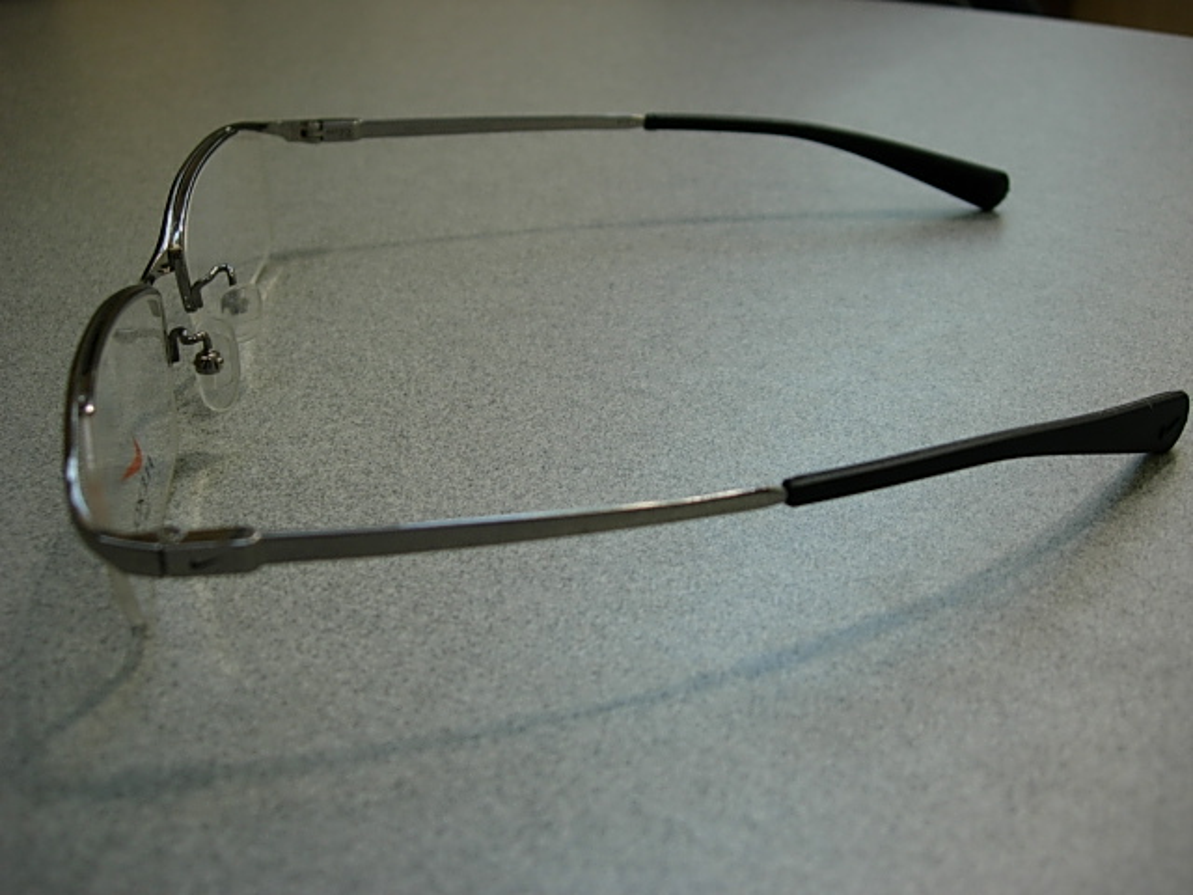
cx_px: 596
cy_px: 448
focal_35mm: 38
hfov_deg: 49.0
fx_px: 1310
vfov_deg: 37.7
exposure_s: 1/82.9
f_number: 2.8
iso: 64
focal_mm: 7.8
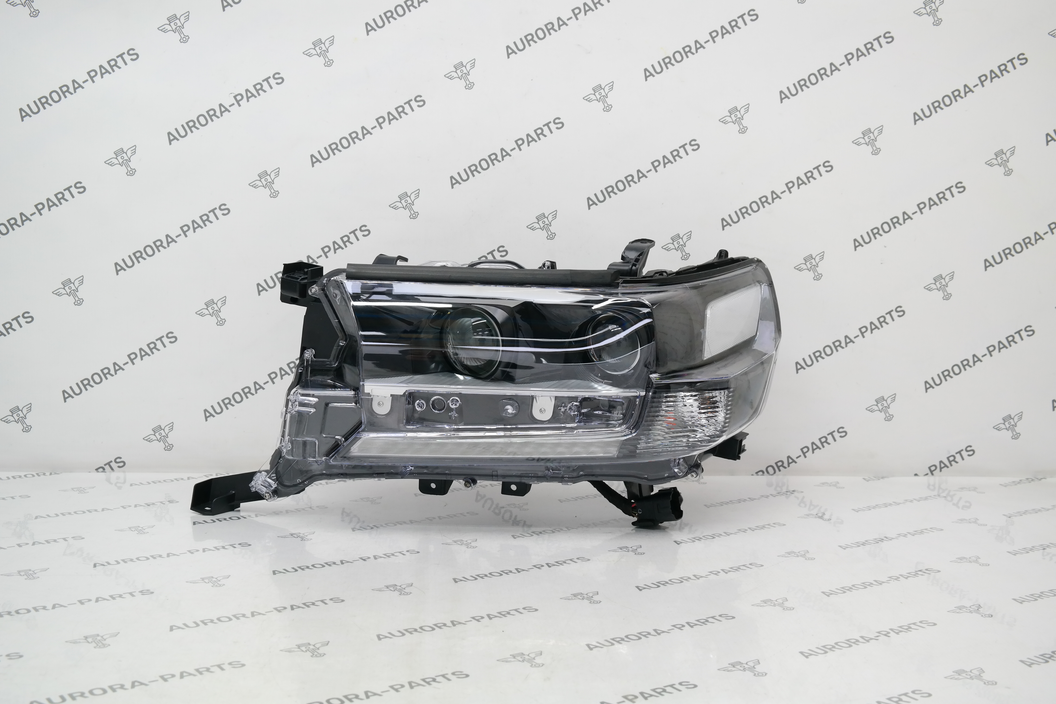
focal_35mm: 46
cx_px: 528
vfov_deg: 29.2
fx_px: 1349
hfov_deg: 42.7
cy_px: 352
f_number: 6.3
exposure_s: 1/50
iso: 800
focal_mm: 30
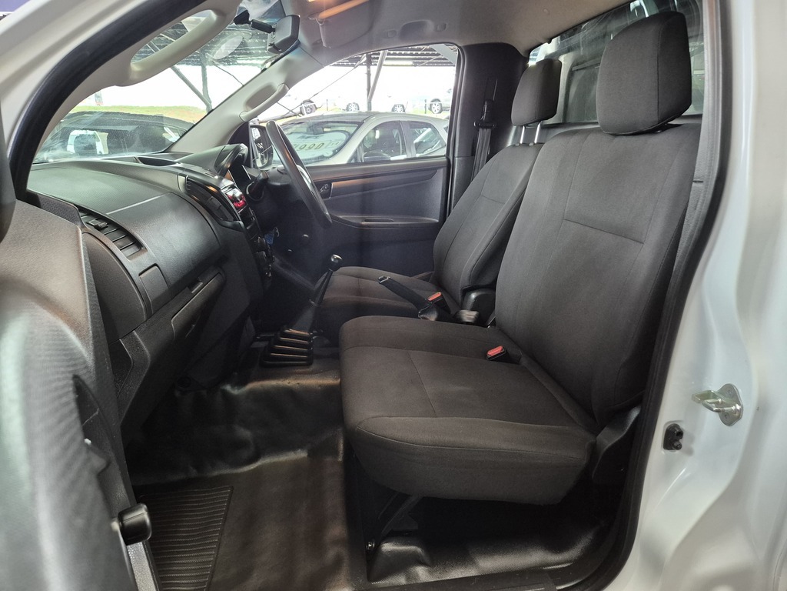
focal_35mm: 23
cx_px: 394
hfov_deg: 73.9
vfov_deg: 58.9
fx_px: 523
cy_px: 296
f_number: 1.8
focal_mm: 5.4
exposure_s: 1/33
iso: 1250
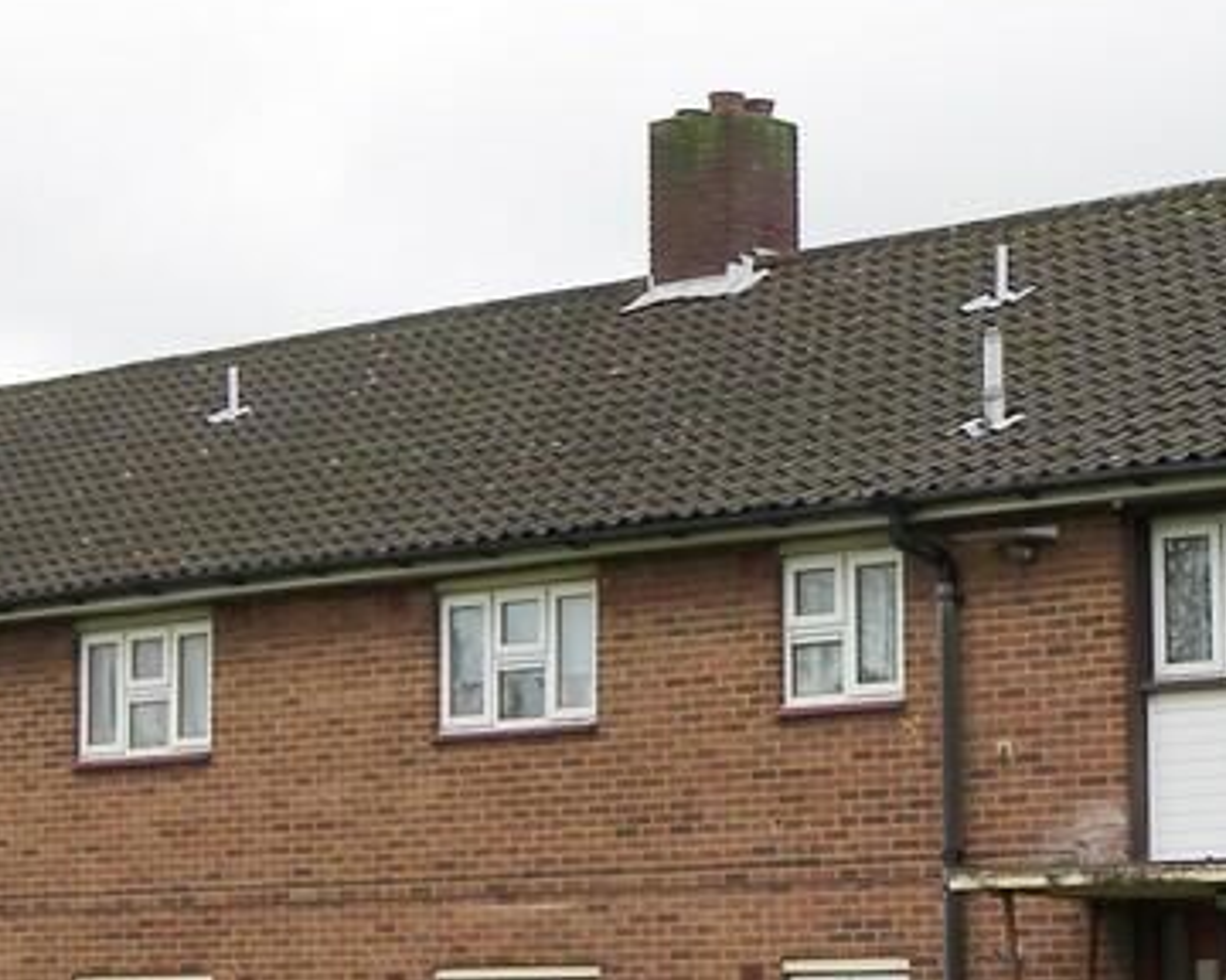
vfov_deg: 12.3
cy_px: 606
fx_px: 4536
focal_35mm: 125
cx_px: 834
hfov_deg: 15.4
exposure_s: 1/60
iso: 50
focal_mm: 9.4
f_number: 3.6
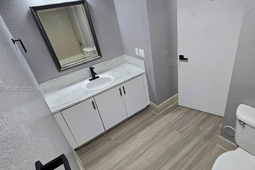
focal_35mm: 19
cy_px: 89
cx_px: 142
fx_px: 135
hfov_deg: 86.5
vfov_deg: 64.5
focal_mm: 2.2
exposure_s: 1/60
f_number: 2.2
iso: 100
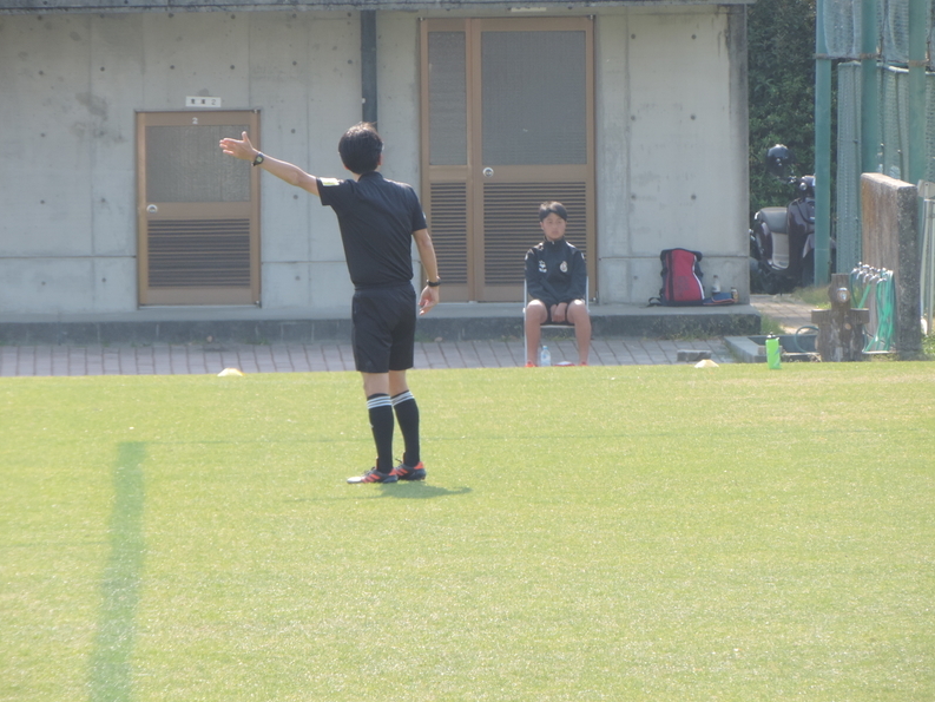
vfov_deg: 3.4
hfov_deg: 4.5
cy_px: 352
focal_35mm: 439
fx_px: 11859
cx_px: 466
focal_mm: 77.5
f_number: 4.9
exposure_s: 1/250
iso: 180
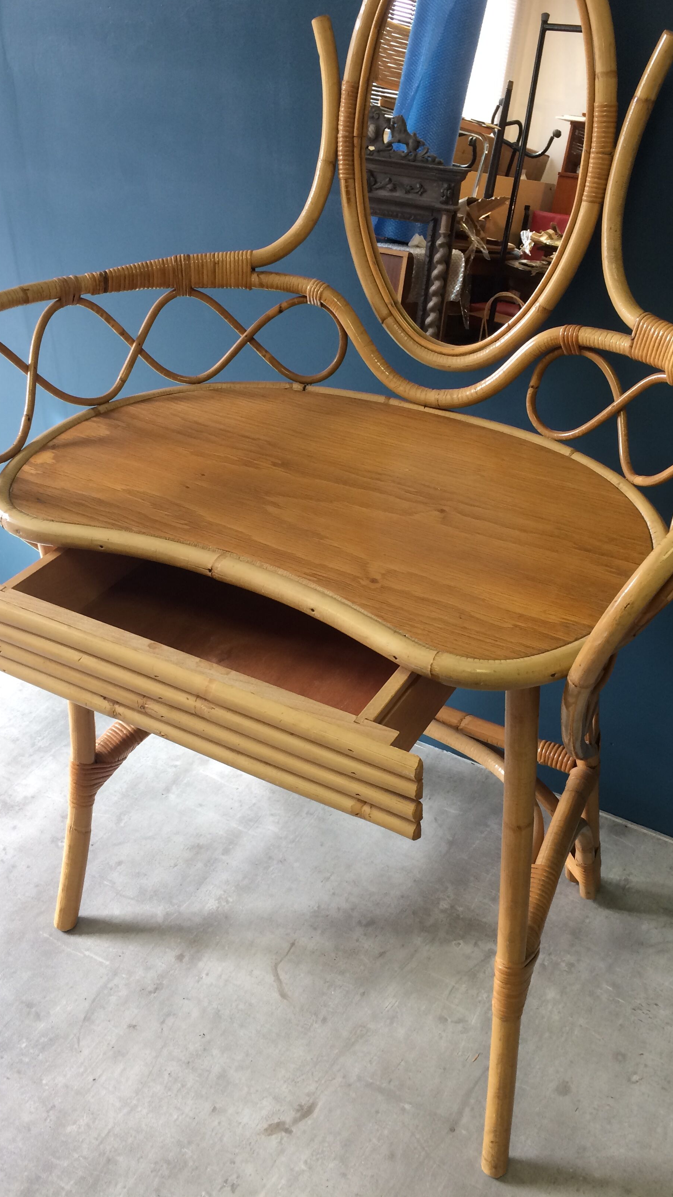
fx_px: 1015
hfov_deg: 36.7
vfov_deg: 61.0
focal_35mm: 32
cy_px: 592
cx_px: 349
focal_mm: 4.15
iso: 40
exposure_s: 1/33
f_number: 2.2
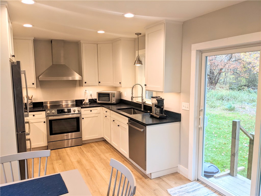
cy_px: 98
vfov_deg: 51.4
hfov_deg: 65.3
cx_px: 130
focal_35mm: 27
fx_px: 204
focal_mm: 4.38
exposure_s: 1/120
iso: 148
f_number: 1.73
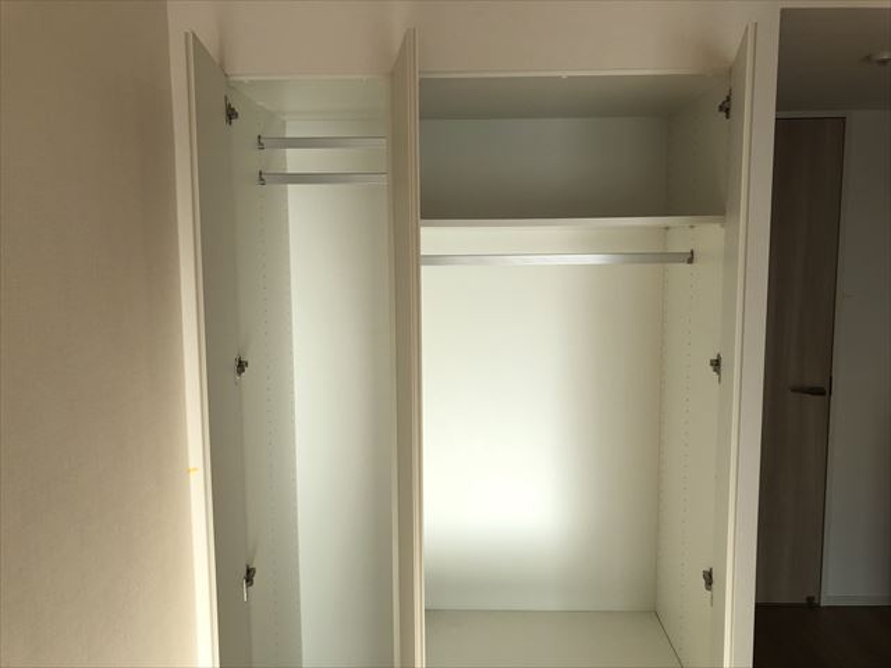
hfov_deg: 63.4
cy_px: 334
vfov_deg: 49.7
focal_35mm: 28
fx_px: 721
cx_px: 446
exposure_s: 1/186
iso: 20
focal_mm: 3.99
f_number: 1.8
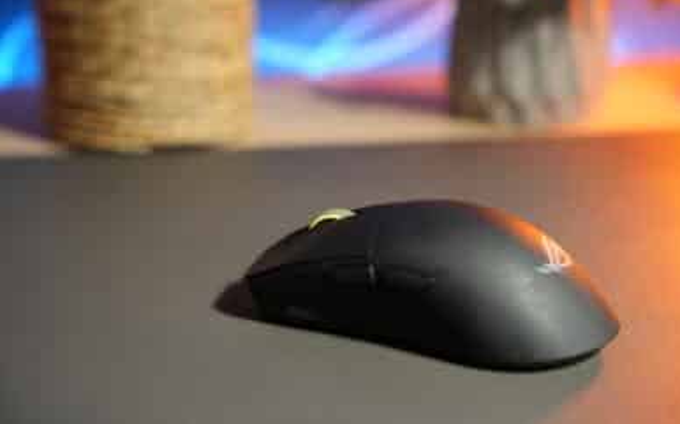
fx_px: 1262
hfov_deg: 30.2
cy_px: 211
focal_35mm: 68
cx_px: 342
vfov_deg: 19.1
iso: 800
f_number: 4
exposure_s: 1/80
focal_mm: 66.1
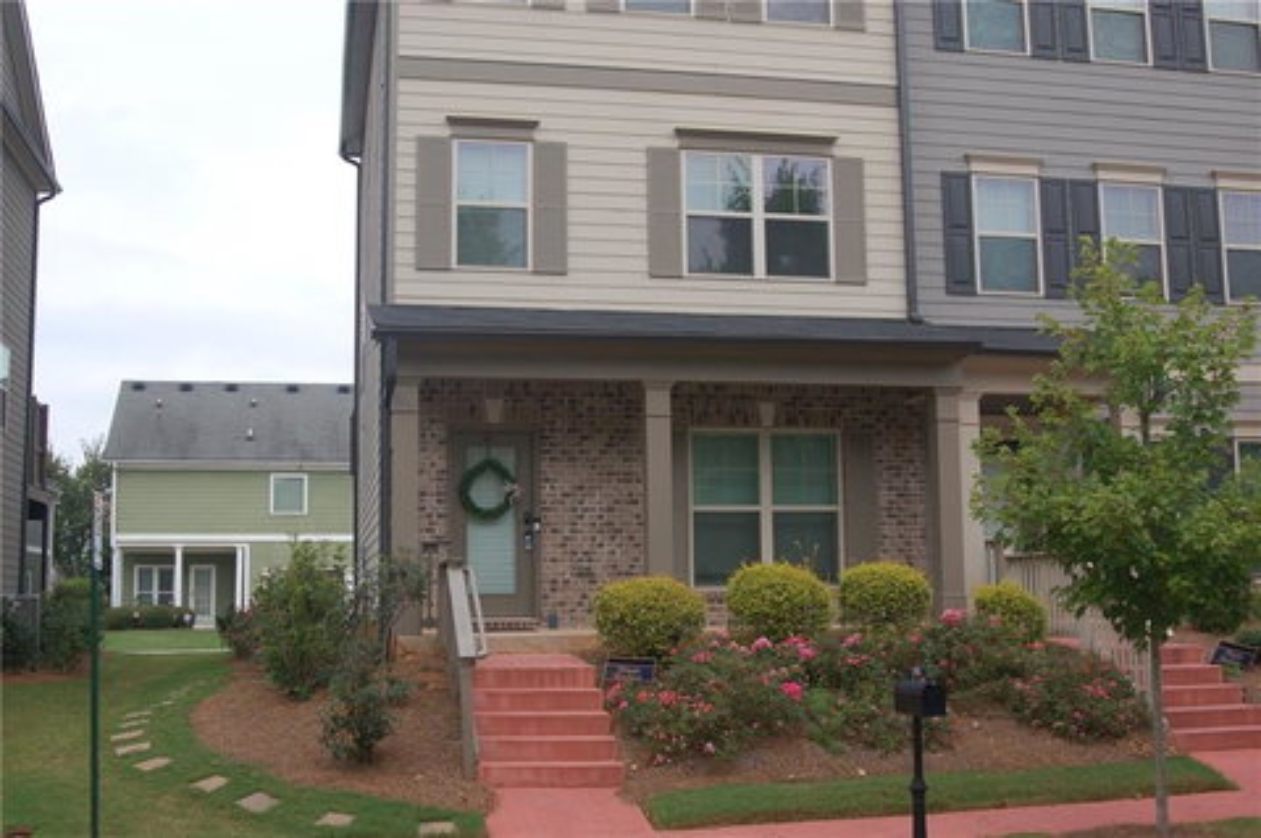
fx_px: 1470
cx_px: 630
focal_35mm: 42
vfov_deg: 31.8
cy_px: 419
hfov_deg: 46.4
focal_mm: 28
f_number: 5.6
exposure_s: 1/500
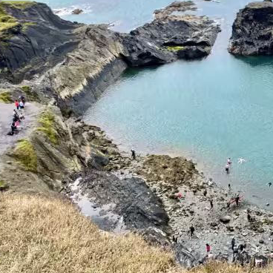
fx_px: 428
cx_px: 263
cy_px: 73
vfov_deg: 34.7
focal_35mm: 48
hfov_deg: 32.9
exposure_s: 1/2268
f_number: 1.6
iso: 50
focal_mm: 5.1
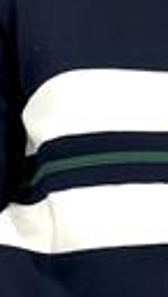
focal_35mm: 189
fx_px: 1490
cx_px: 216
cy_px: 136
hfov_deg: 6.4
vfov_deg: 11.4
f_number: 1.78
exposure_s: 1/100
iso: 100
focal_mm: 6.76
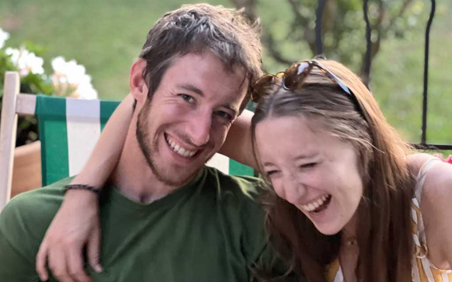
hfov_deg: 25.2
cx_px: 226
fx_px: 1010
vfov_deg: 15.9
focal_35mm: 82
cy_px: 127
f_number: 2.8
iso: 1000
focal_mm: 9
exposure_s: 1/15
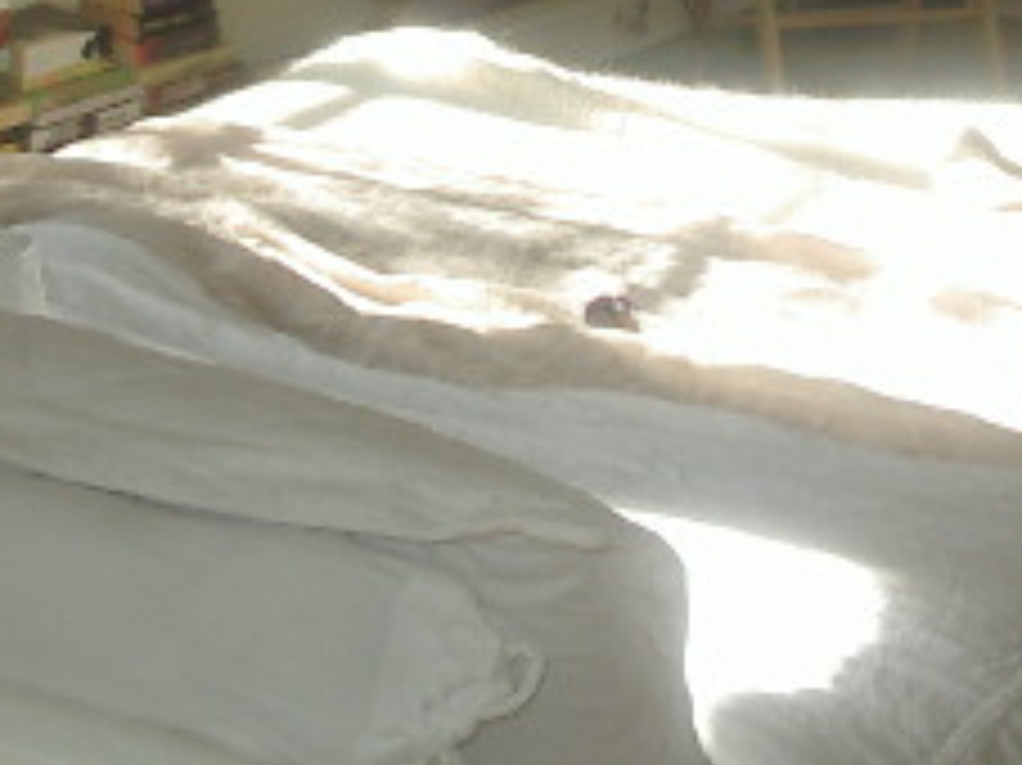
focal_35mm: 107
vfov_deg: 13.6
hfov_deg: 18.4
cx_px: 648
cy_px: -63
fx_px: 3157
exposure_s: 1/60
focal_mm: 5.8
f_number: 4.8
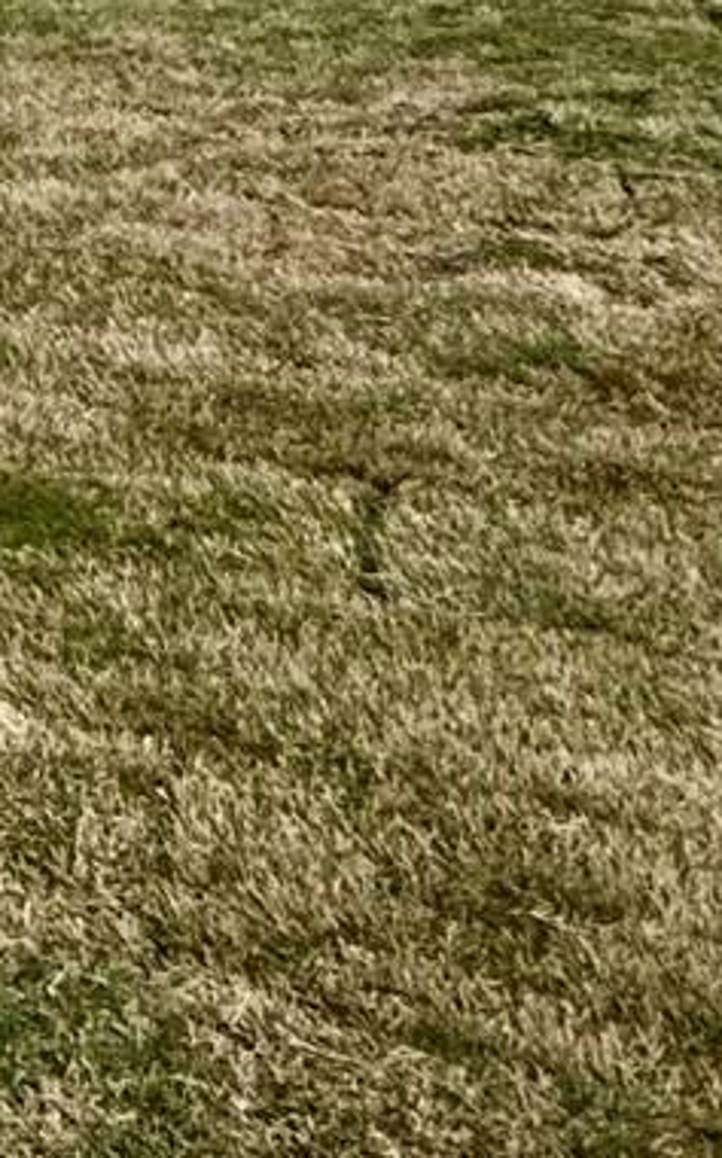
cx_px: -1636
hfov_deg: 10.1
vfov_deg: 21.5
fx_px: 2522
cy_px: -597
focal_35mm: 80
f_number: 2.2
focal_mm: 2.22
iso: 50
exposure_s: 1/2985
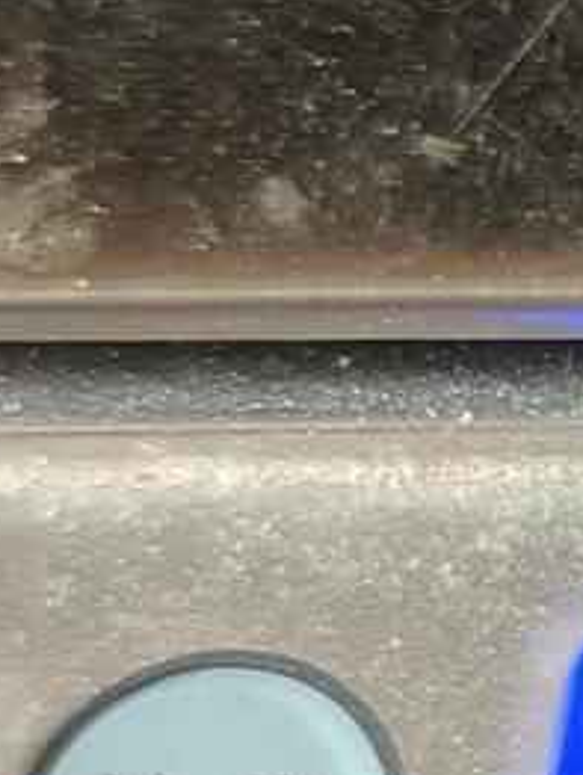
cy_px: 500
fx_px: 3542
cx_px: 1477
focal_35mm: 158
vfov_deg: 12.5
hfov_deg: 8.5
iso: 250
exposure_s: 1/50
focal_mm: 6.06
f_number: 1.6
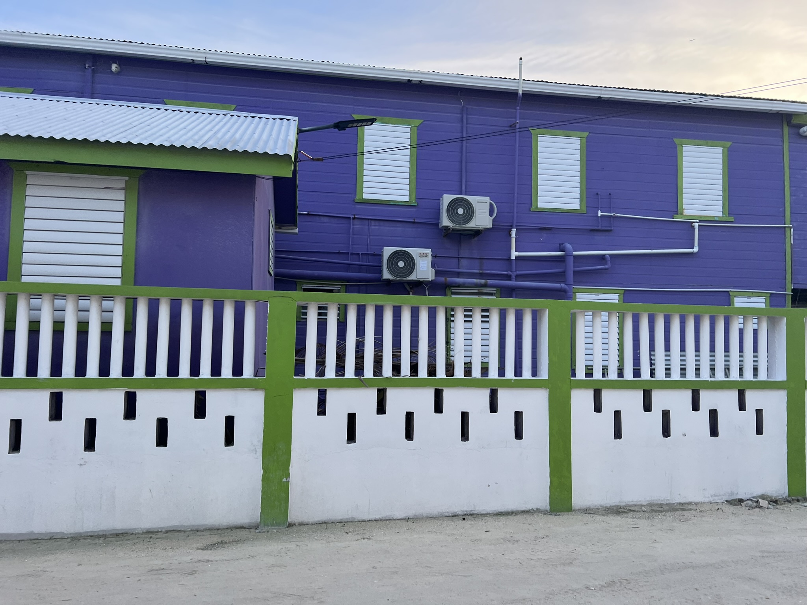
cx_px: 404
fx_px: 606
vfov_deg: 53.1
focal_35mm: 26
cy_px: 302
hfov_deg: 67.3
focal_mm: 5.7
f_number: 1.5
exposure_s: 1/171
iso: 64
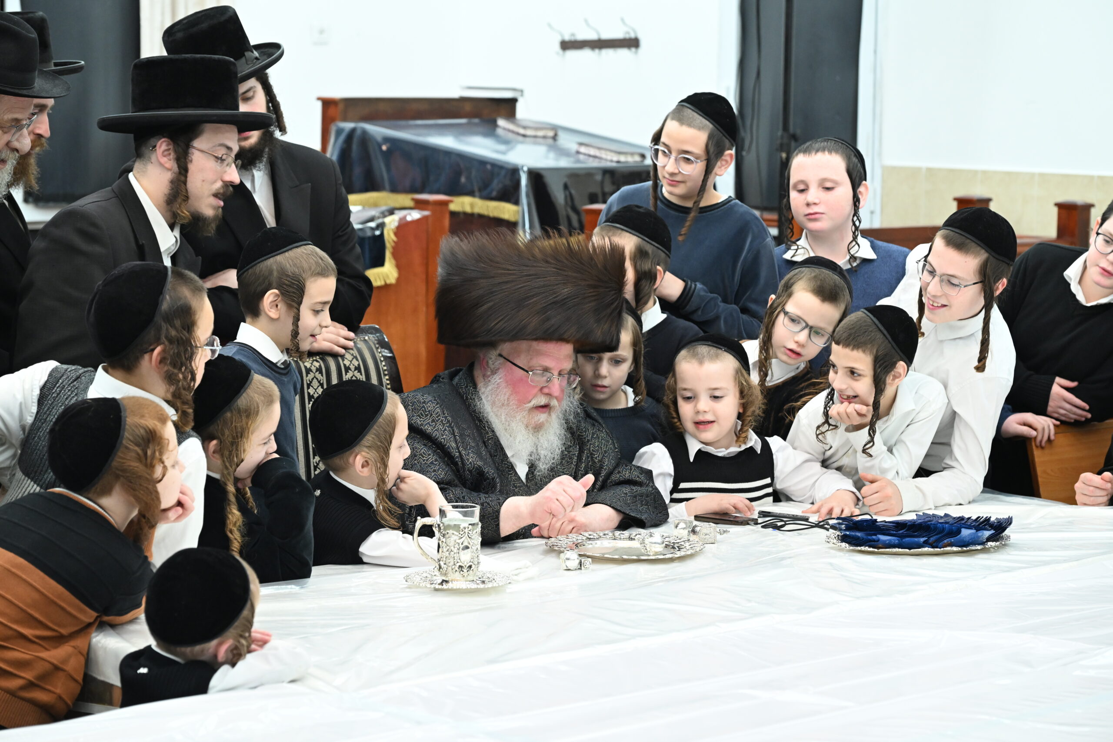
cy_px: 371
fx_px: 2752
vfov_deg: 15.4
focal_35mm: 89
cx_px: 556
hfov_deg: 22.9
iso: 2500
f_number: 5
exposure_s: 1/250
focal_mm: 89
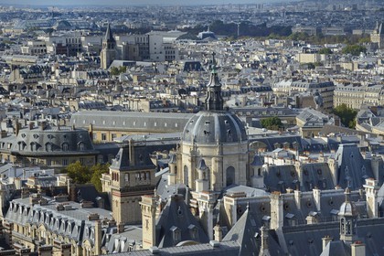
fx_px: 1387
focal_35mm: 130
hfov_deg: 15.8
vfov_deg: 10.5
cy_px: 128
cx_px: 192
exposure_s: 1/250
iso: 200
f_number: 11
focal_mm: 130
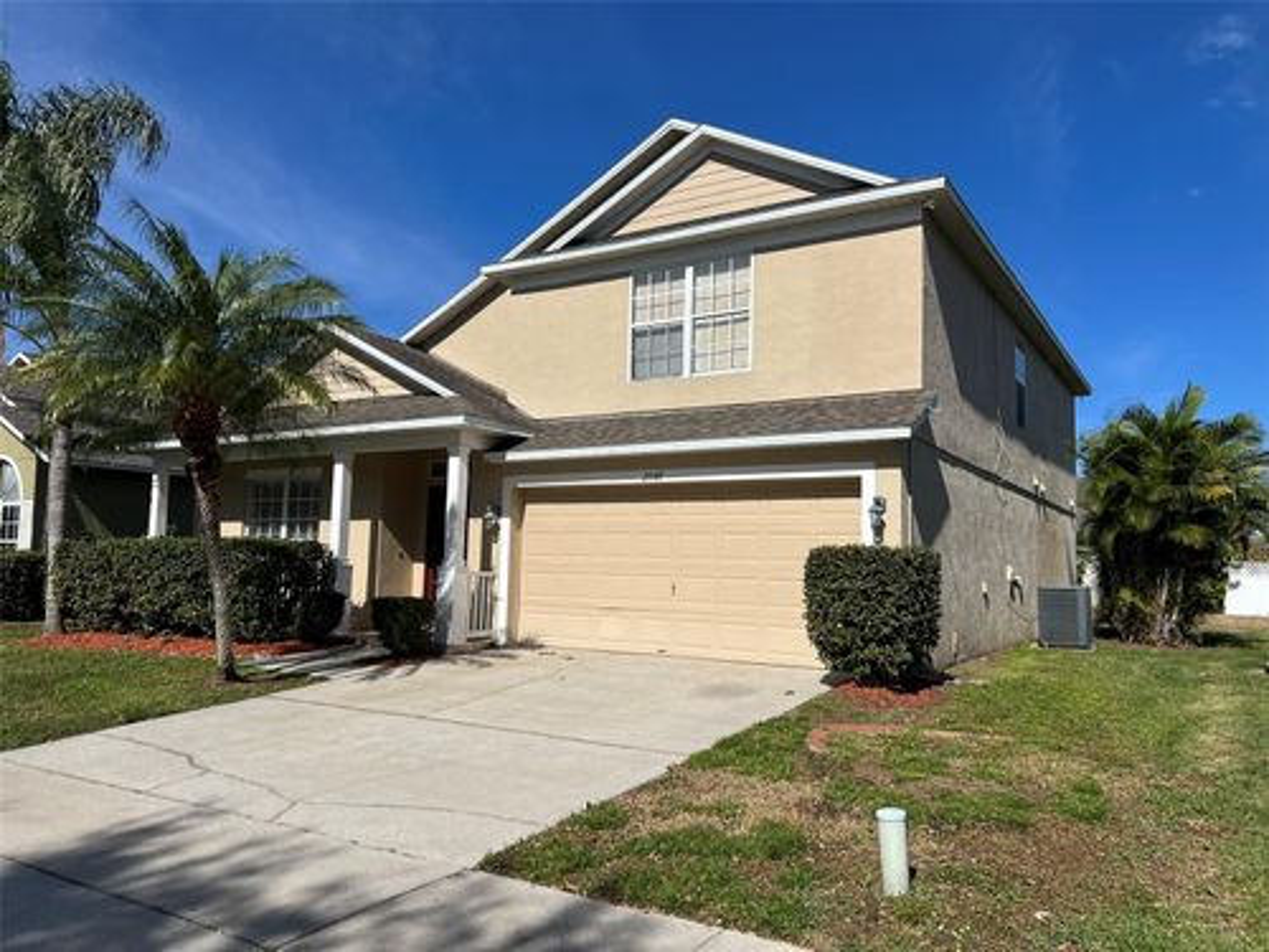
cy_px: 476
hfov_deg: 67.3
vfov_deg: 53.1
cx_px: 634
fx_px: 953
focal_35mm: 26
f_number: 1.5
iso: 50
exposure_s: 1/12658
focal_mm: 5.7
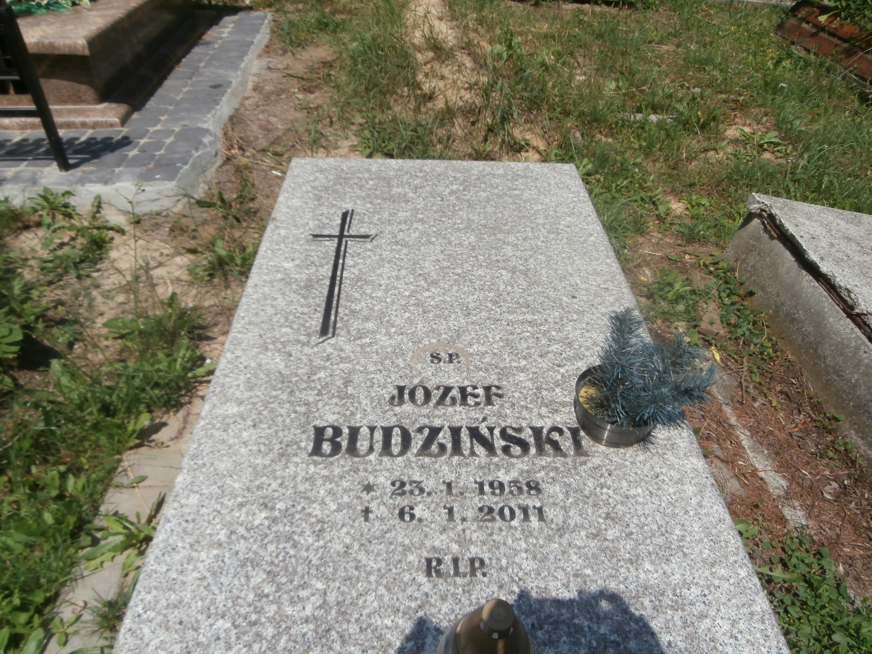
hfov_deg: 71.6
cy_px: 327
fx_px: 605
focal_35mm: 24
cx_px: 436
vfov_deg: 56.8
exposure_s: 1/1600
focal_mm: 4.2
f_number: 3
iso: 100
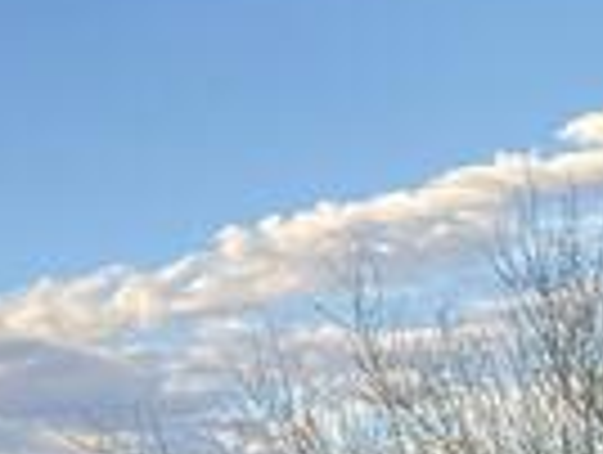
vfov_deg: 8.1
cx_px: -1053
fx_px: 2914
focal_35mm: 167
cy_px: 1137
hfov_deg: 9.7
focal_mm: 3.99
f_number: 1.8
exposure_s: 1/226
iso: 20
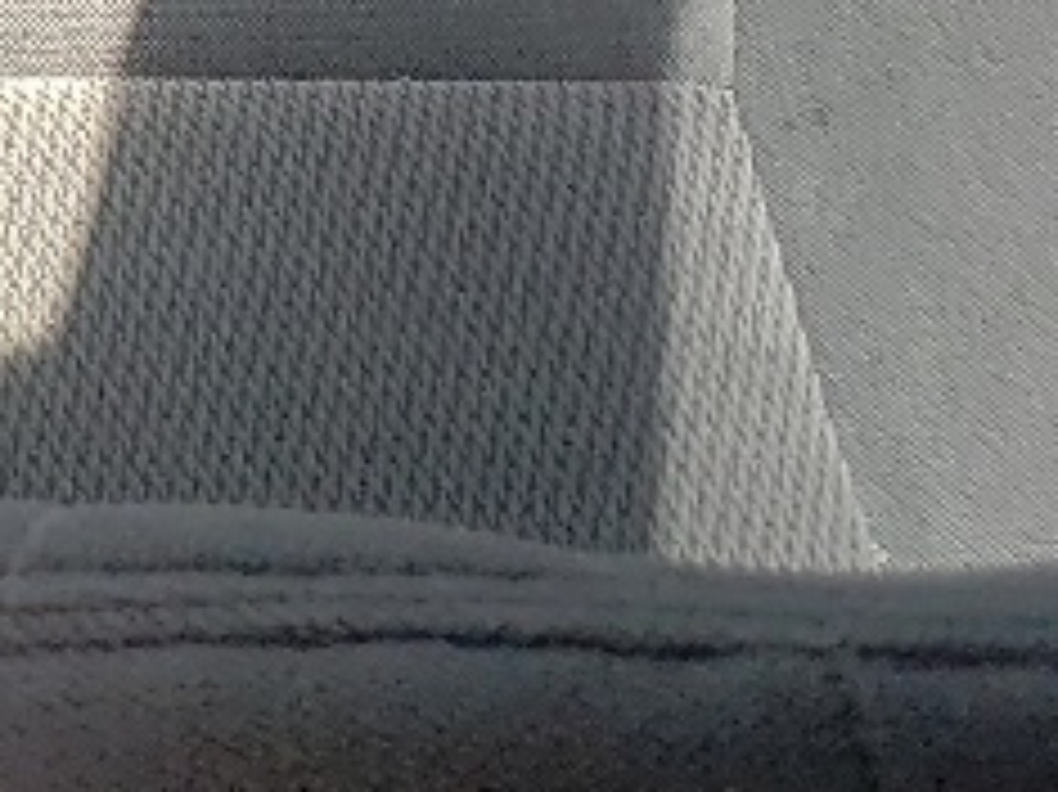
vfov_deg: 8.0
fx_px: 5407
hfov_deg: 9.9
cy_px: -860
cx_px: -1391
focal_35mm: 177
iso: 50
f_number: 1.5
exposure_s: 1/714
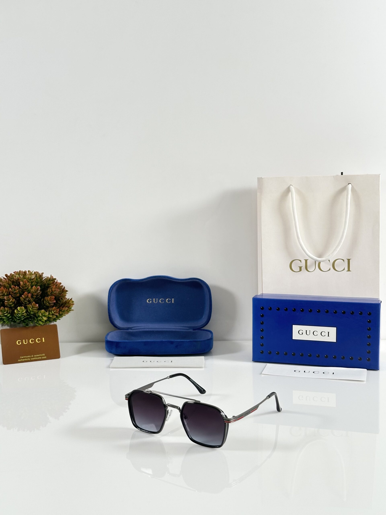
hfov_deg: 30.3
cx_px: 193
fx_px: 714
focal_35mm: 48
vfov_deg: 39.7
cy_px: 258
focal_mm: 6.86
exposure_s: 1/100
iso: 80
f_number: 1.78
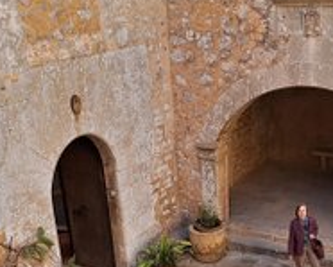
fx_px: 572
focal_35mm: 58
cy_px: 253
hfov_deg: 32.2
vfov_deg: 25.3
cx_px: 218
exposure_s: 1/522
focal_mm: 5.54
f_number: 1.8
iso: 40
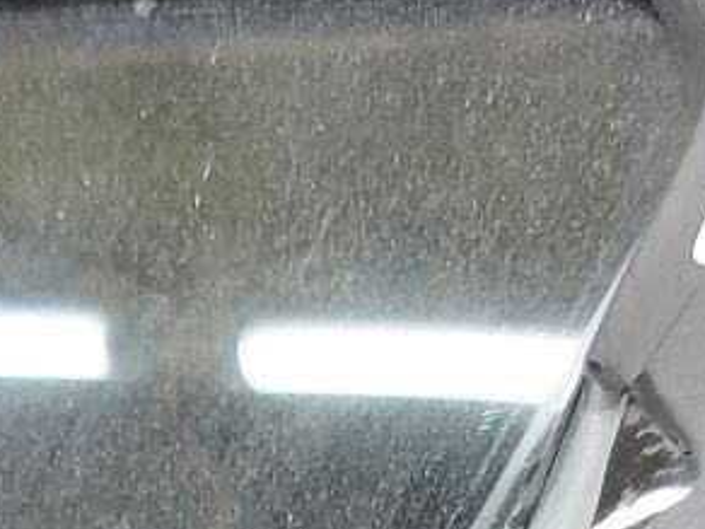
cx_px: -4
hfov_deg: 16.9
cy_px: 1205
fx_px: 2322
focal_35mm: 114
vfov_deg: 11.2
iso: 250
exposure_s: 1/25
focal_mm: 5.23
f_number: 1.8
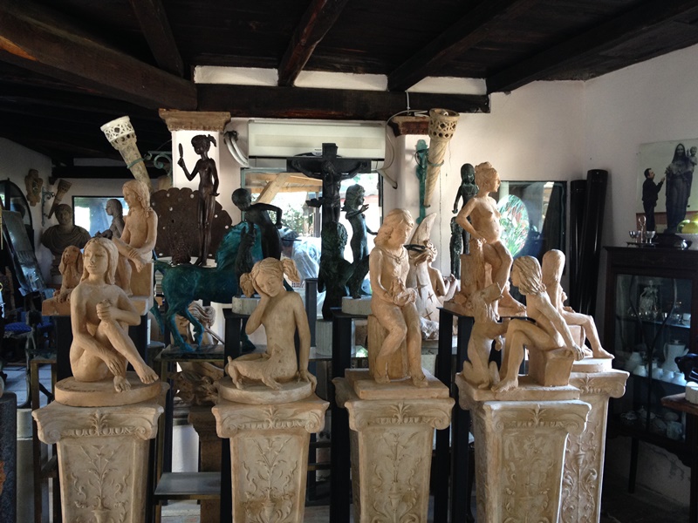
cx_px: 349
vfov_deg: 40.7
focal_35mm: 35
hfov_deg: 52.6
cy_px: 262
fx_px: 706
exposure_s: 1/20
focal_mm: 4.28
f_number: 2.4
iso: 125
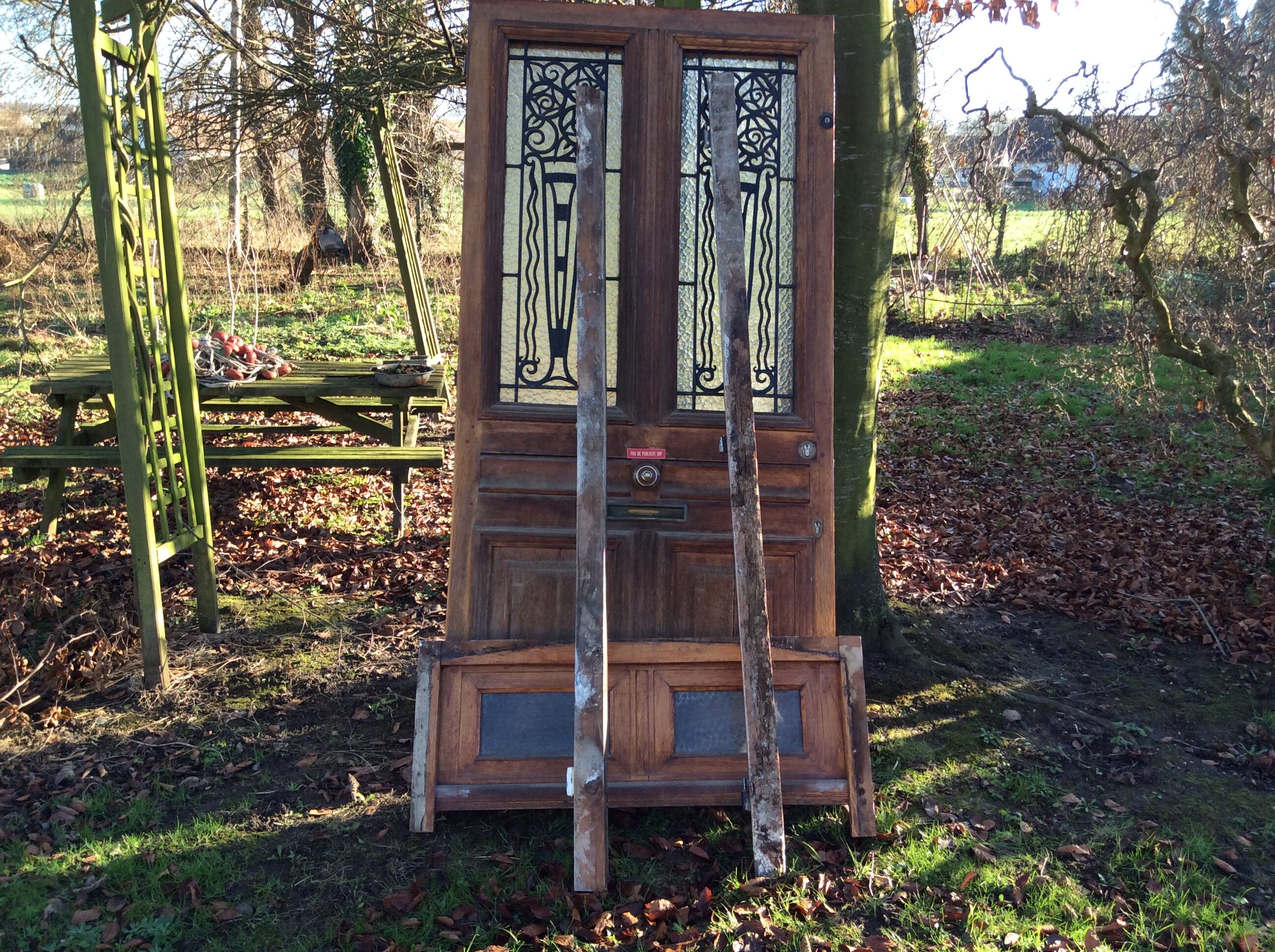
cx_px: 638
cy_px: 476
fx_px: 1177
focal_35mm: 32
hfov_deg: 56.9
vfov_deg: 44.1
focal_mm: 3.3
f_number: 2.4
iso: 32
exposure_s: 1/154
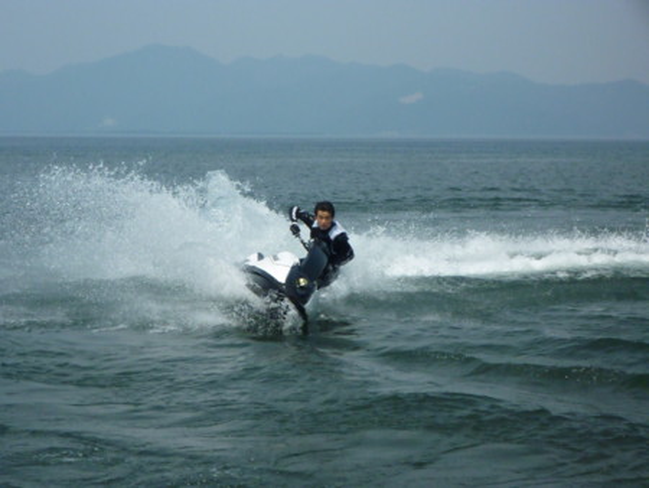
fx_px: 1613
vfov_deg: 17.2
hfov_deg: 22.7
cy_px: 244
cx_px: 324
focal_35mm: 86
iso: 500
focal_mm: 15.3
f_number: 18
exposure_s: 1/320
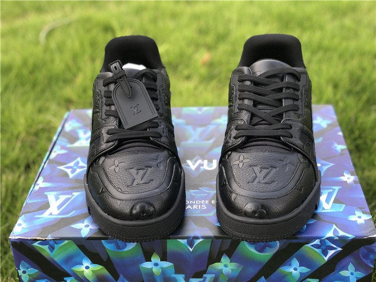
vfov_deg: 28.0
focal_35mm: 52
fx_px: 565
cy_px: 141
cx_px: 188
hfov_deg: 36.8
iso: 16
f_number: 2.4
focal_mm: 6
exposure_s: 1/60
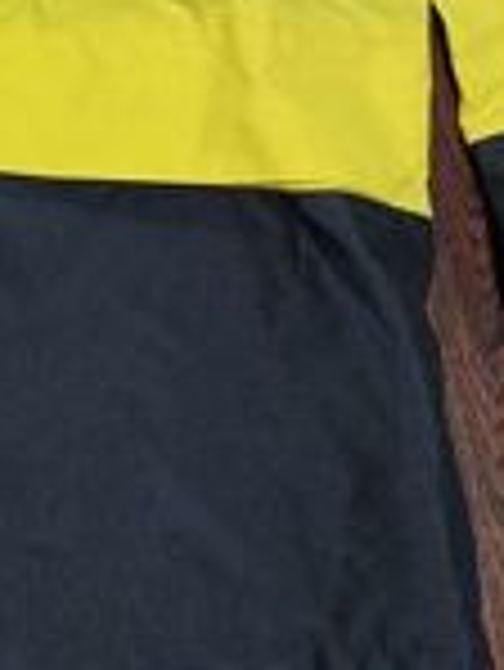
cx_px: -225
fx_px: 1997
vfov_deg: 18.4
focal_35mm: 103
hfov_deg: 13.6
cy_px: -49
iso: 500
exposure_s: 1/33
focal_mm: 5.31
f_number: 1.7
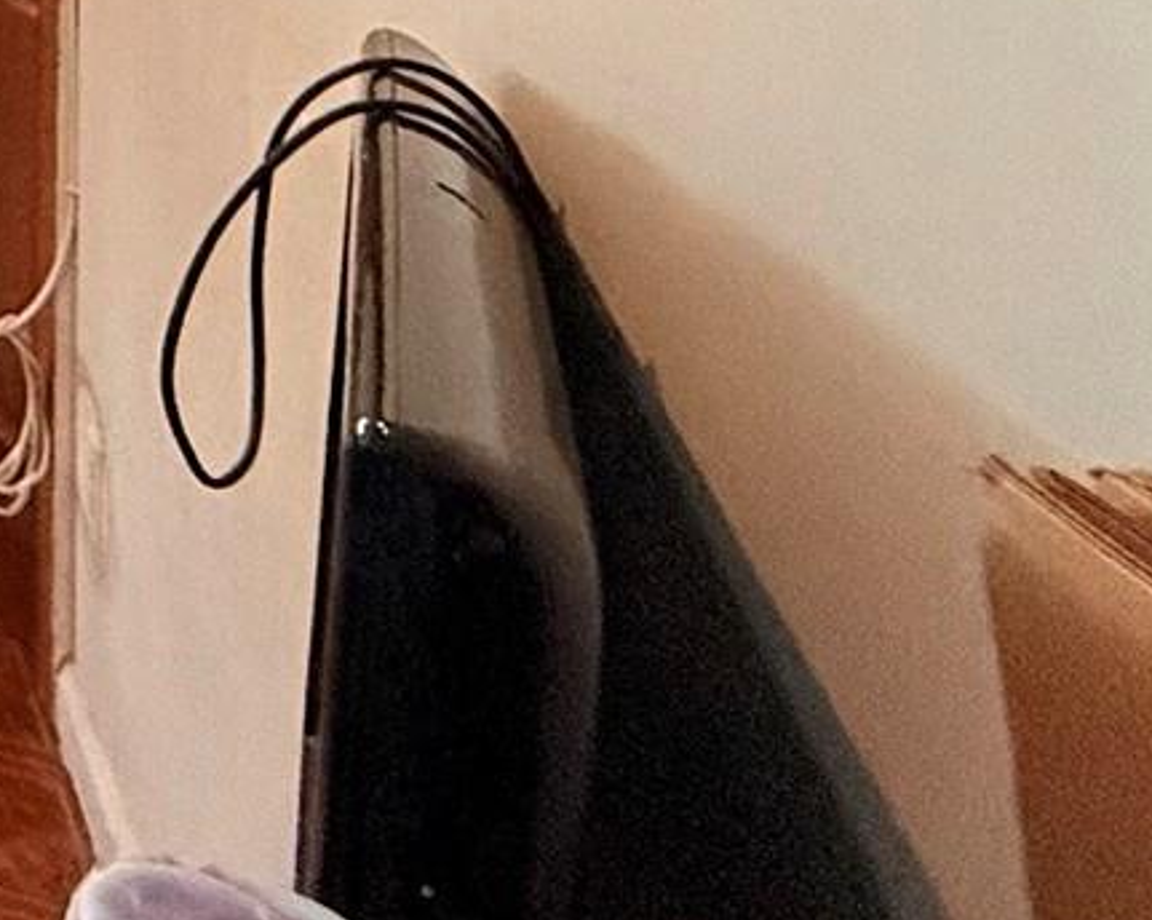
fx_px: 2214
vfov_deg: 19.3
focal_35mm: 65
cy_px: -594
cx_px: -1473
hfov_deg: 16.2
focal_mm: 2.22
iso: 400
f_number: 2.2
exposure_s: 1/60
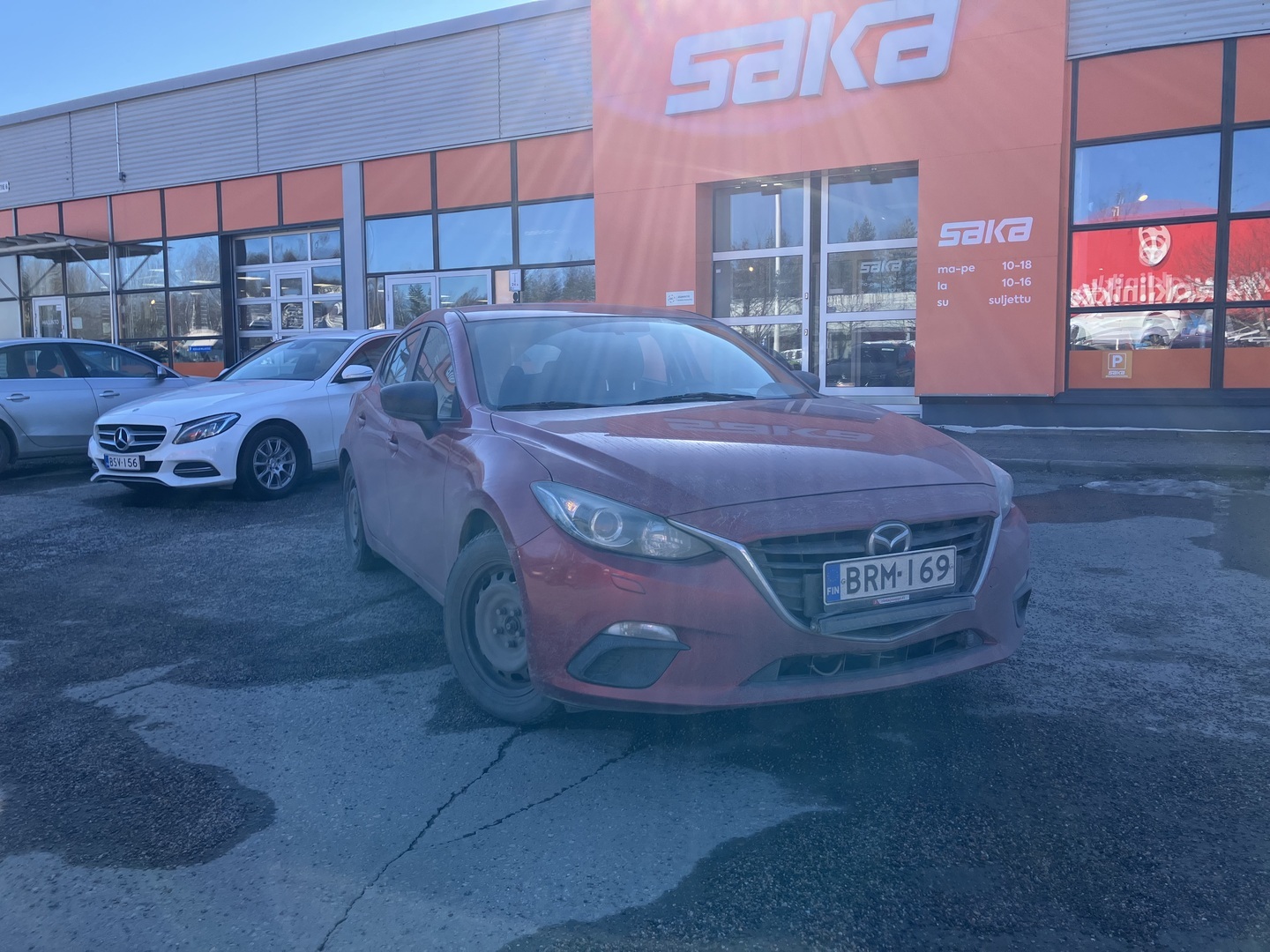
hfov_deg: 63.4
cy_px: 476
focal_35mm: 28
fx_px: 1027
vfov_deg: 49.7
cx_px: 635
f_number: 1.8
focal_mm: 3.99
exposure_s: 1/736
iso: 32
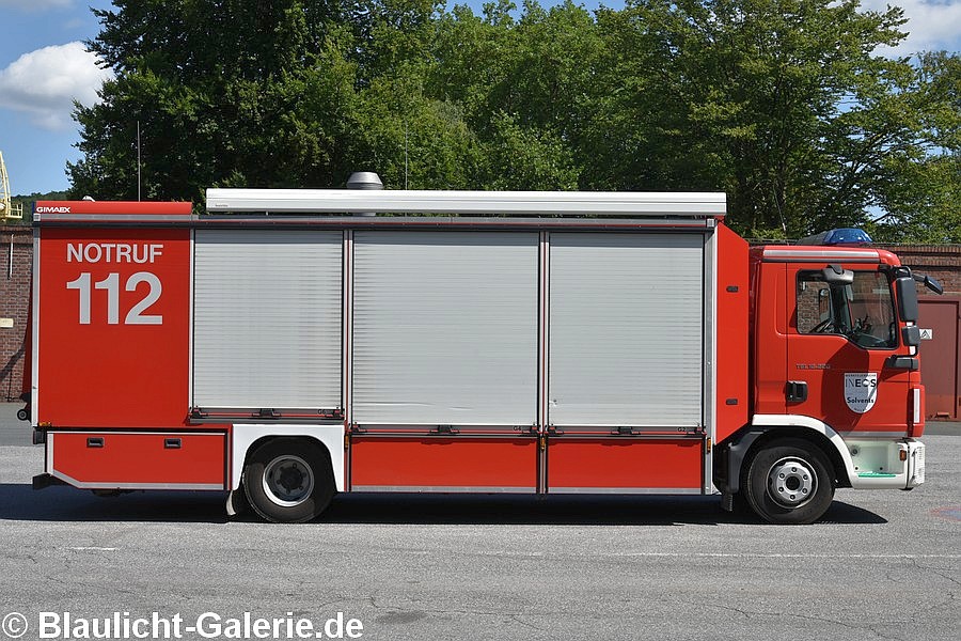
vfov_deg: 28.1
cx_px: 480
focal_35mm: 48
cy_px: 320
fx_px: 1281
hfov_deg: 41.1
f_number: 10
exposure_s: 1/400
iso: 200
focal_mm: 48
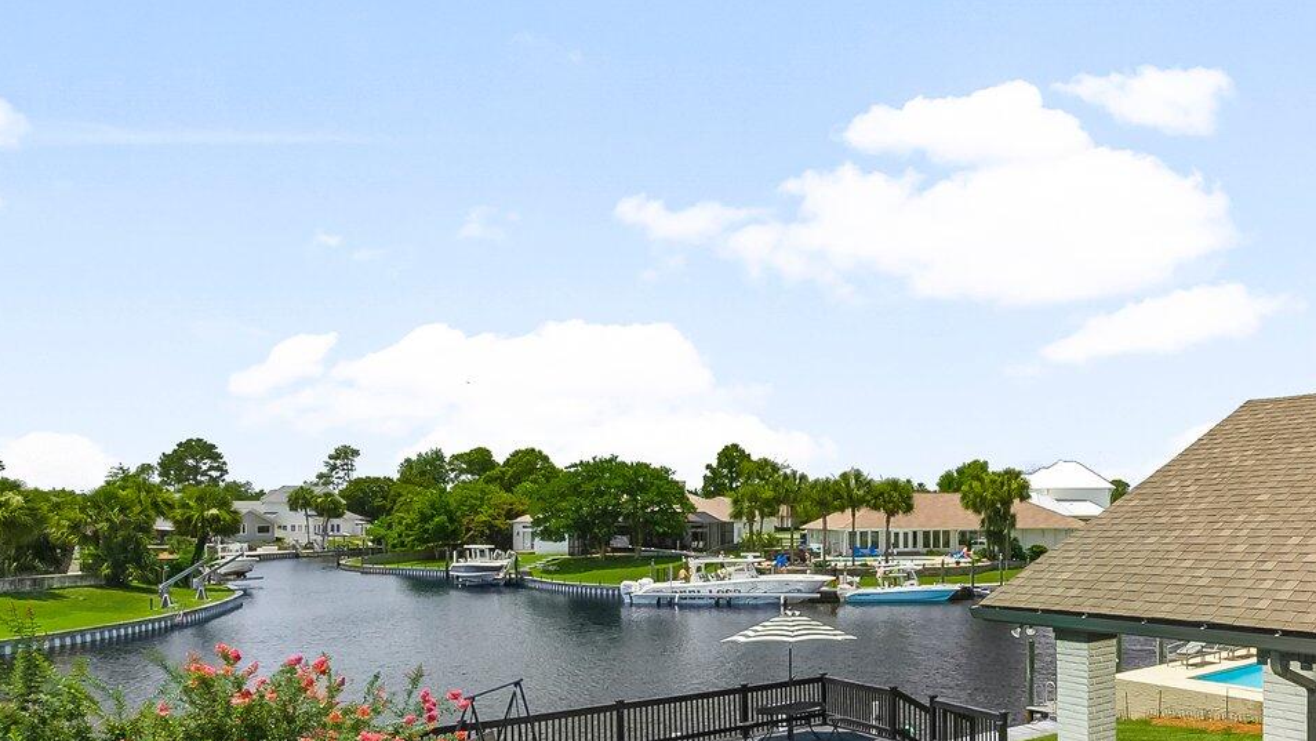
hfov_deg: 63.8
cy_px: 500
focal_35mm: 27
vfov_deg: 42.3
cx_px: 1053
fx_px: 942
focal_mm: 12
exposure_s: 1/250
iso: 400
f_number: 8
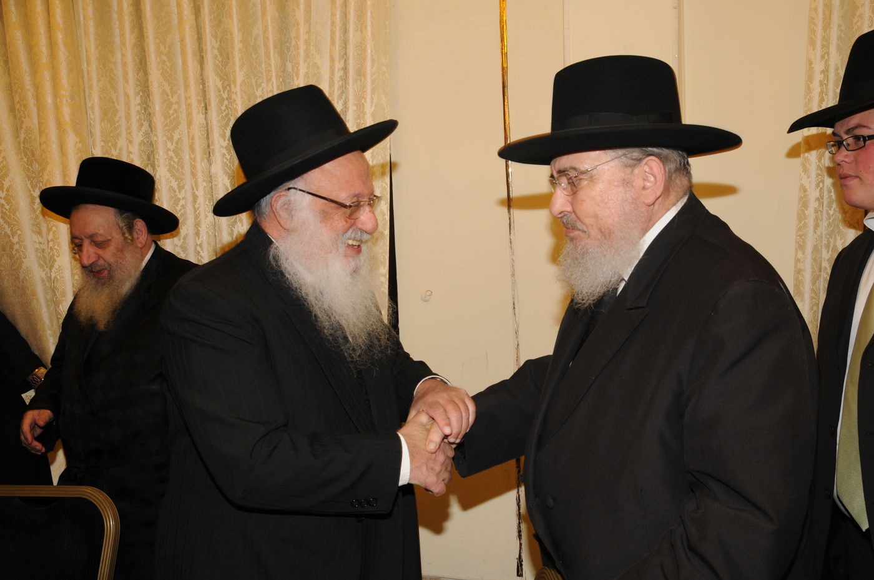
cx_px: 437
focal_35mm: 36
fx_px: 873
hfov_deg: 53.2
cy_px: 290
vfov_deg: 36.8
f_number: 5.6
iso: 400
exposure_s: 1/60
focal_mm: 24
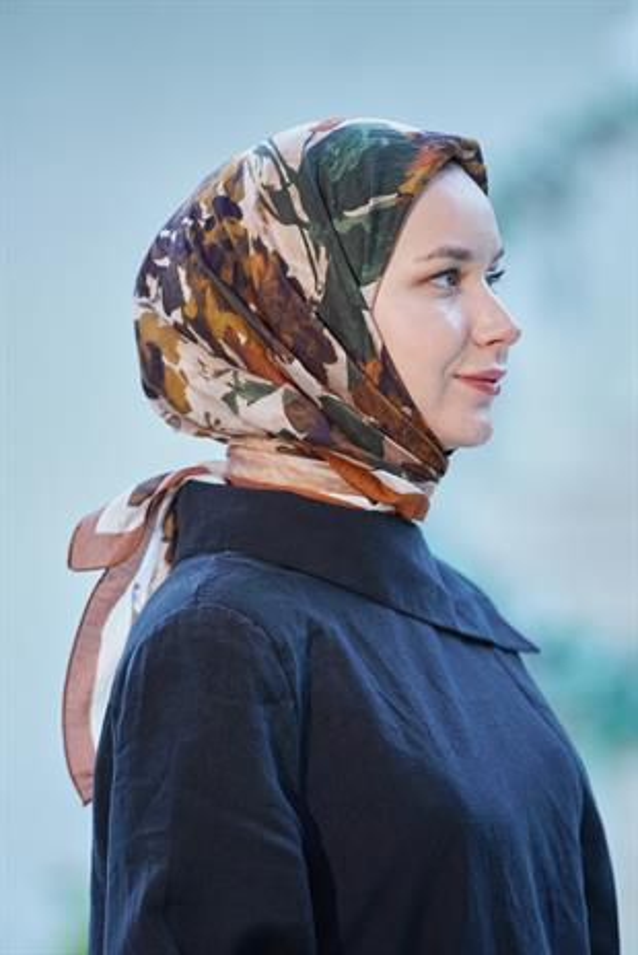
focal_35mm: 200
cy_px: 478
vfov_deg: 10.3
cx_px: 319
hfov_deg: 6.9
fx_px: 5308
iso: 640
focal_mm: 200
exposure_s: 1/200
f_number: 3.5
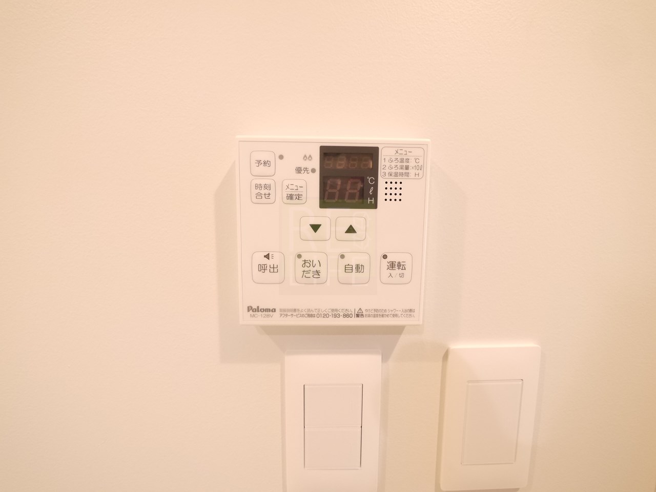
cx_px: 328
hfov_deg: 102.1
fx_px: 265
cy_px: 246
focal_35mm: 14
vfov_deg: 85.7
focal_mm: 7
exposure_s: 1/60
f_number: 4
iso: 2000
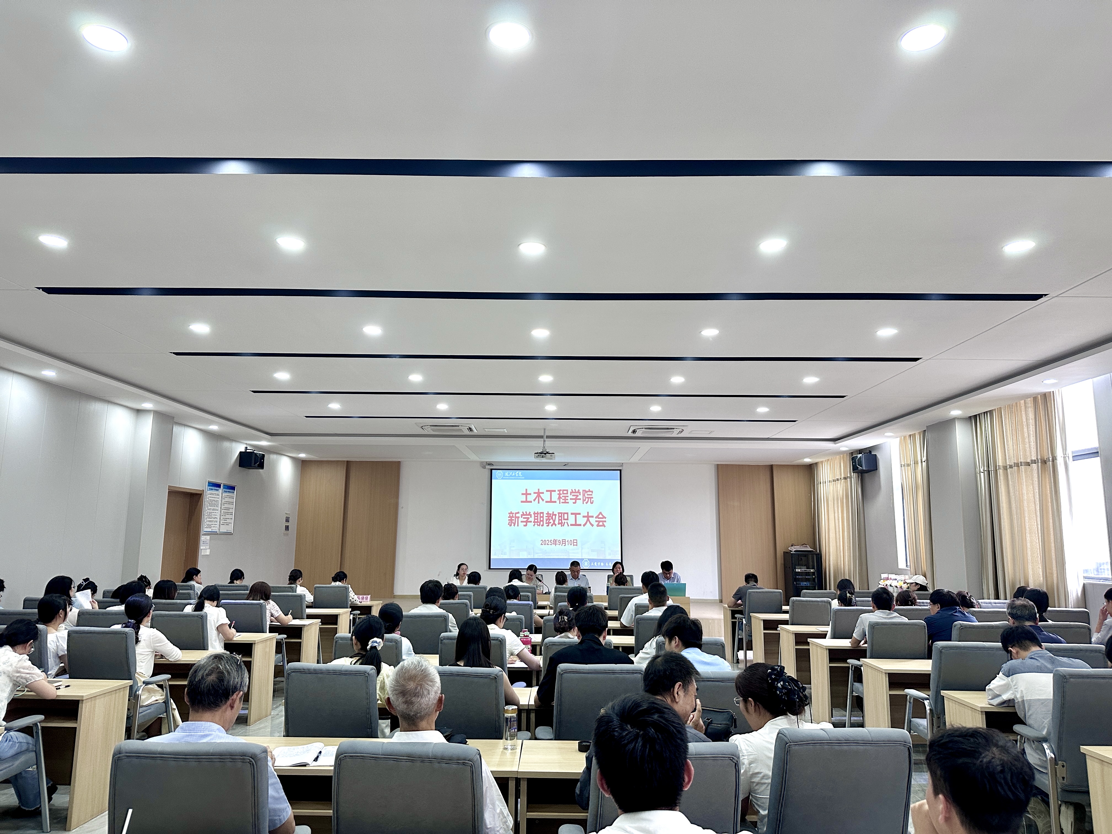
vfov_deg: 56.8
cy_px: 417
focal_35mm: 24
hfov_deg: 71.6
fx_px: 771
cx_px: 556
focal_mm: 6.86
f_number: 1.78
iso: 200
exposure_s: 1/100
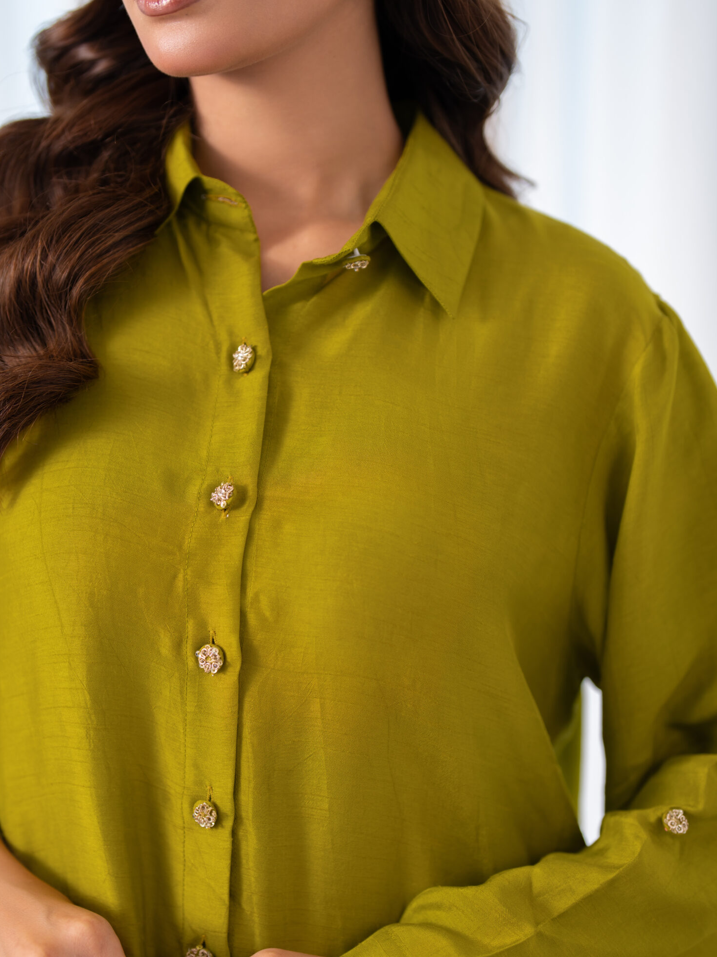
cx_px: 311
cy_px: 517
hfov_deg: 23.3
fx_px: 1740
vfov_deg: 30.7
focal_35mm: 63
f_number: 1.6
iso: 200
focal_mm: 50
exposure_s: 1/250
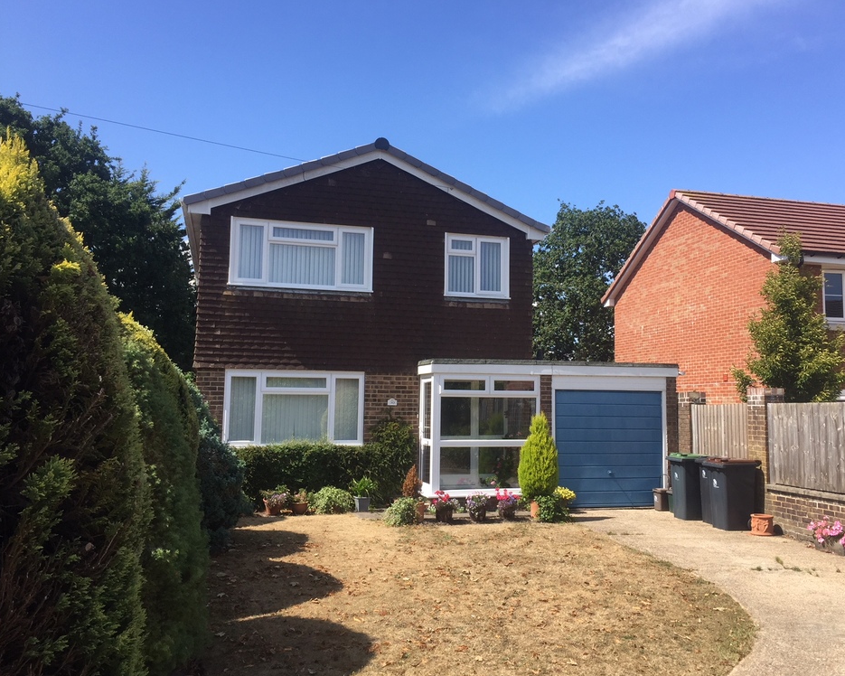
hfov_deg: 57.1
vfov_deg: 47.1
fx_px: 775
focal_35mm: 31
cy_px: 332
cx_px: 456
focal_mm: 4.15
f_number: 2.2
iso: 32
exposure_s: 1/1041
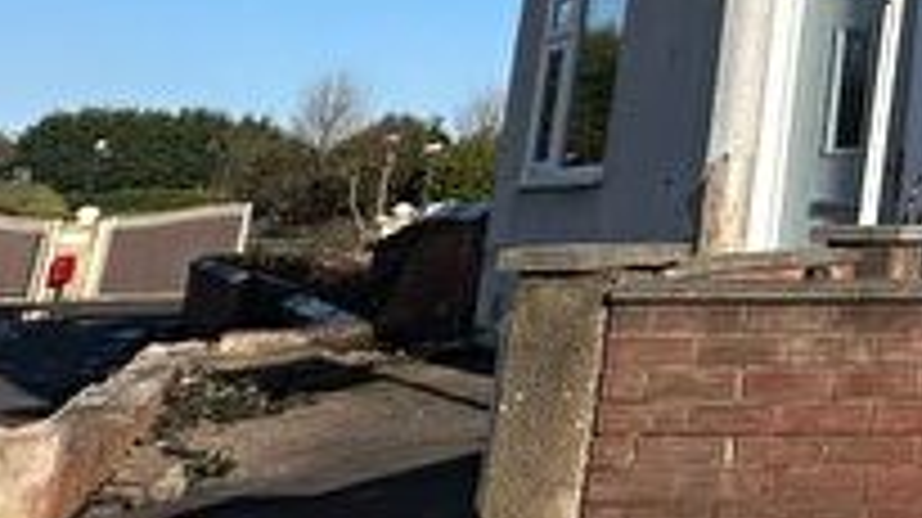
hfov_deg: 26.8
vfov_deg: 21.4
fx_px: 1270
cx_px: 1421
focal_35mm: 52
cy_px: -101
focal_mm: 2.22
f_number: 2.2
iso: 40
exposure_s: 1/3300
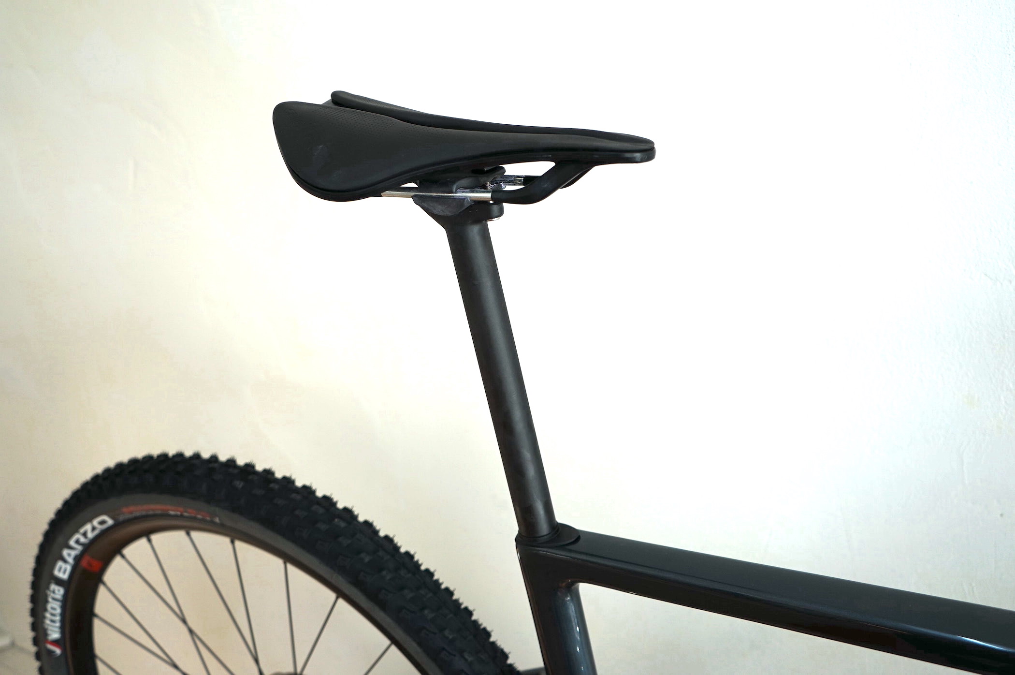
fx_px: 930
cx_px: 508
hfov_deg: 57.3
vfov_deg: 39.9
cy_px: 338
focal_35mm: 33
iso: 160
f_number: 4
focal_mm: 33
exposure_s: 1/160
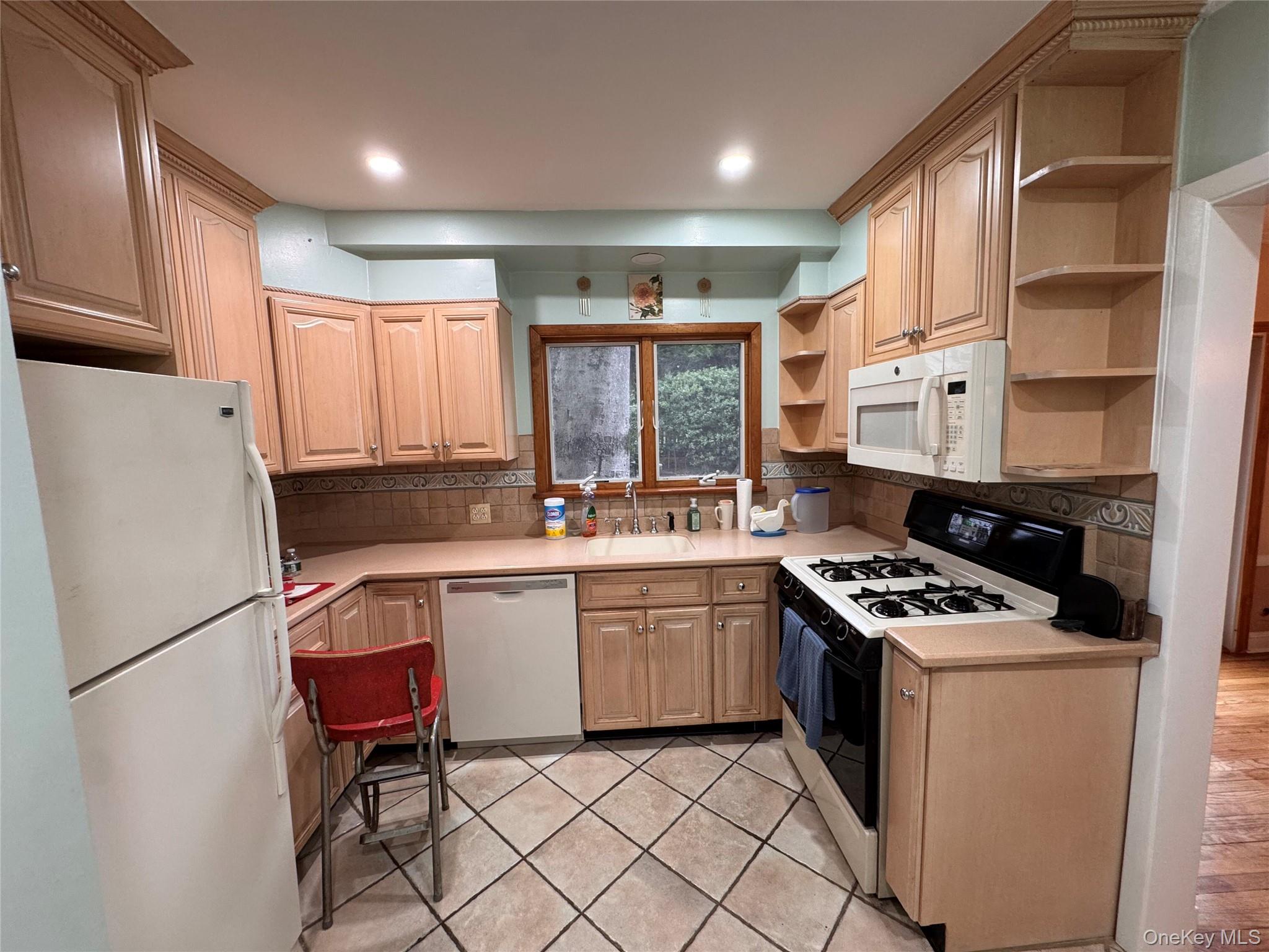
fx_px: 513
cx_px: 634
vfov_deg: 85.7
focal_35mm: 14
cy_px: 476
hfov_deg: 102.1
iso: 200
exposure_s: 1/60
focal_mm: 2.22
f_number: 2.2
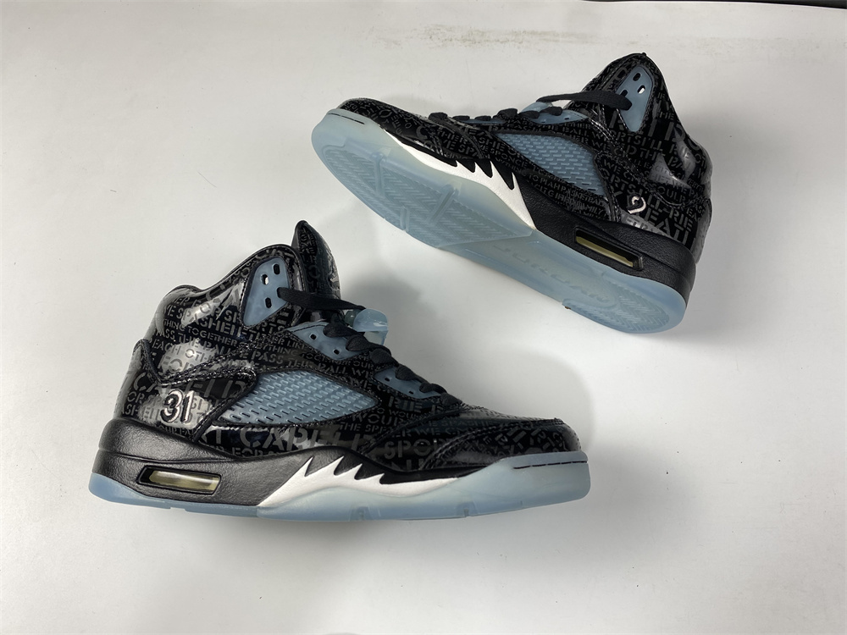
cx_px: 424
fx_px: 636
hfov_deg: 67.3
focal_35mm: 26
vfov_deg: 53.1
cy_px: 318
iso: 64
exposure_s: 1/100
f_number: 1.8
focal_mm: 4.25
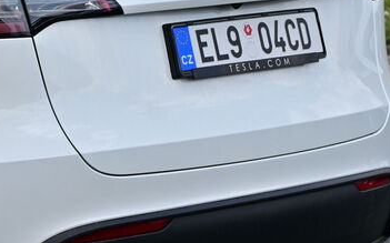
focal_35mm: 209
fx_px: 2220
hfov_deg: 10.0
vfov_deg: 6.3
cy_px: 146
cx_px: -14
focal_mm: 50
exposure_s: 1/640
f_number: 6.3
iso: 160
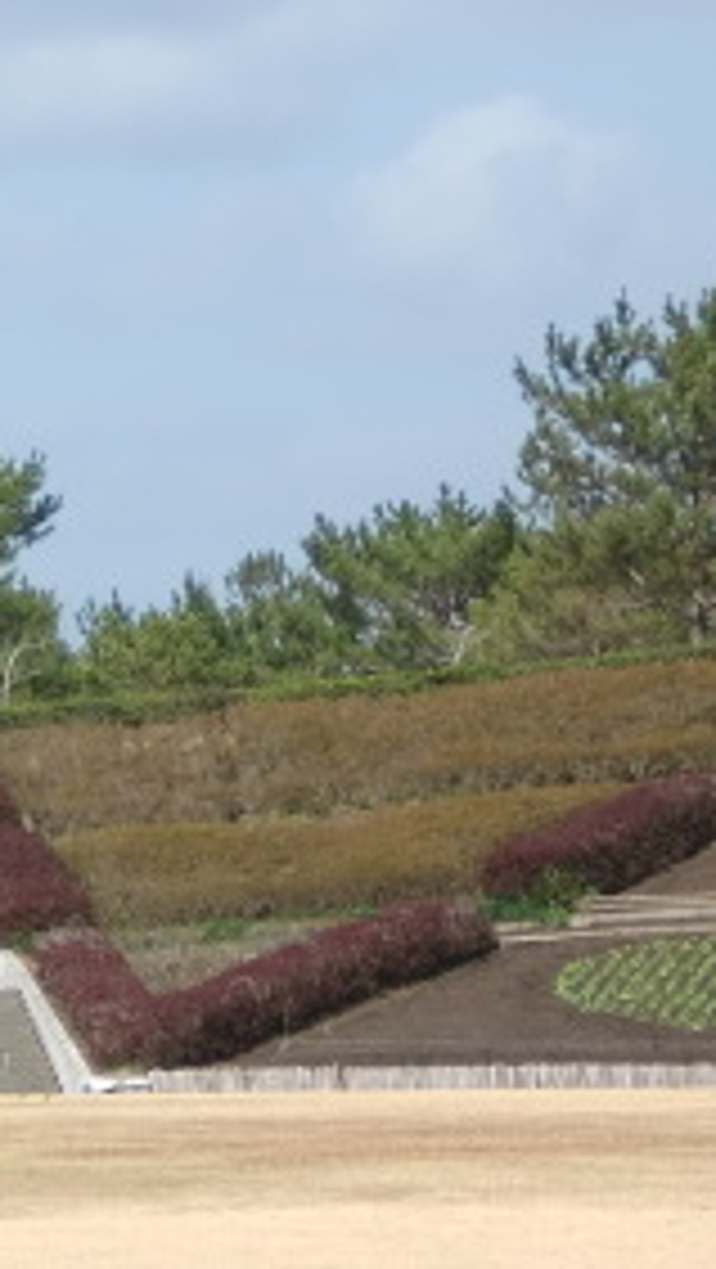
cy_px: 711
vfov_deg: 8.2
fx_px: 8827
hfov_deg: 4.6
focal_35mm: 262
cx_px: -198
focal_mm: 18.9
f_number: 5.9
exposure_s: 1/320
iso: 64
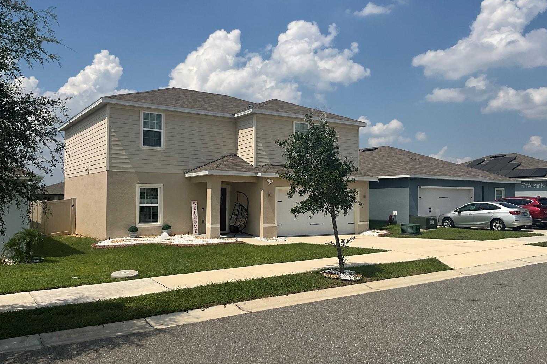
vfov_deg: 42.3
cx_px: 274
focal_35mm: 31
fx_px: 471
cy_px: 186
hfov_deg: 60.3
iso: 25
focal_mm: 3
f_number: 1.8
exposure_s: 1/4065
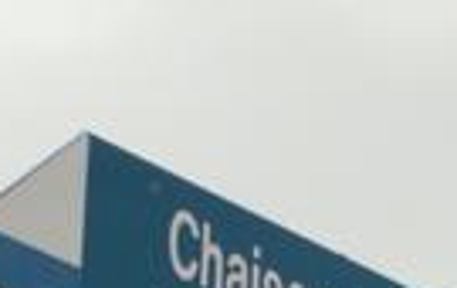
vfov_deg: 4.3
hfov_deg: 6.8
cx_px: 768
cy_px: 796
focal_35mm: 301
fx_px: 3757
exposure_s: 1/250
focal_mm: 10.04
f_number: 3.2
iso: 50
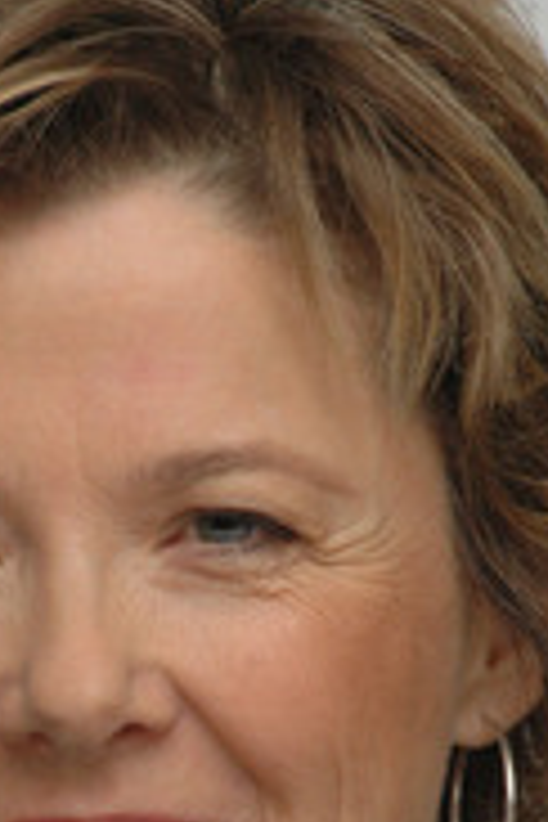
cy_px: 768
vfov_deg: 3.7
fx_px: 12694
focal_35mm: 556
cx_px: 171
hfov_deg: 2.5
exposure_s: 1/1250
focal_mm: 170
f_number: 9
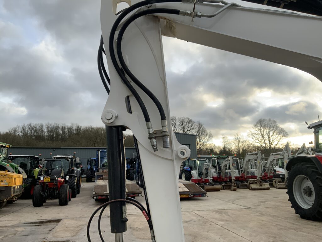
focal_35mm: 29
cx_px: 161
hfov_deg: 61.7
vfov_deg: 48.2
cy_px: 121
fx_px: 270
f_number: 1.8
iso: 16
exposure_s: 1/316
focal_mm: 3
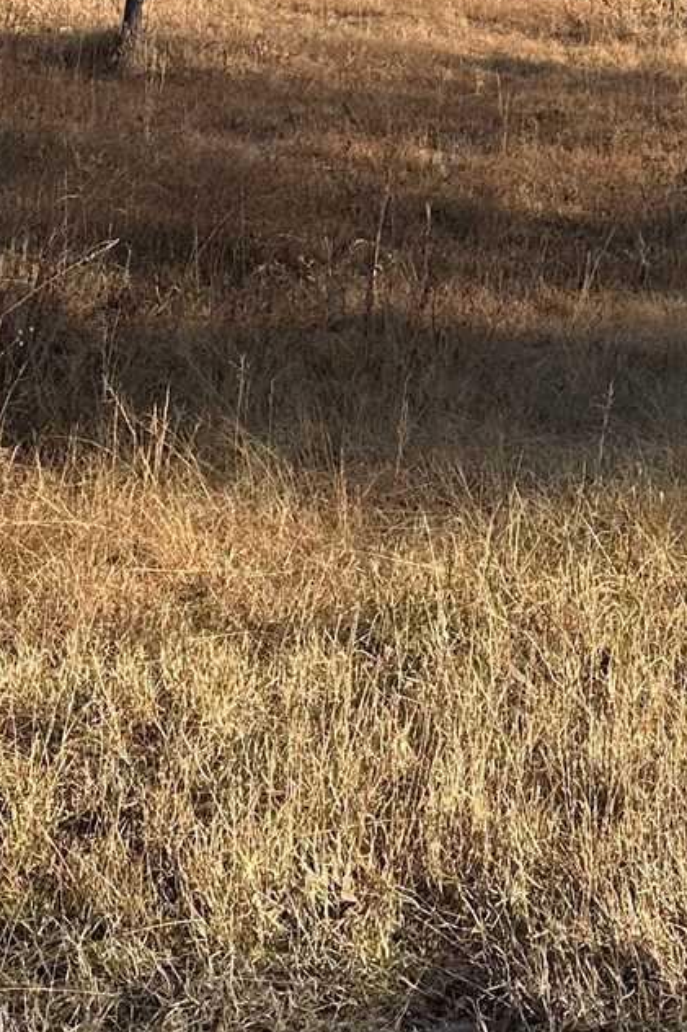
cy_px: -51
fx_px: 2606
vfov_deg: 21.4
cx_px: 694
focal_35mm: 91
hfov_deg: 14.8
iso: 80
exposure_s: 1/1916
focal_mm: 6.86
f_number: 1.78
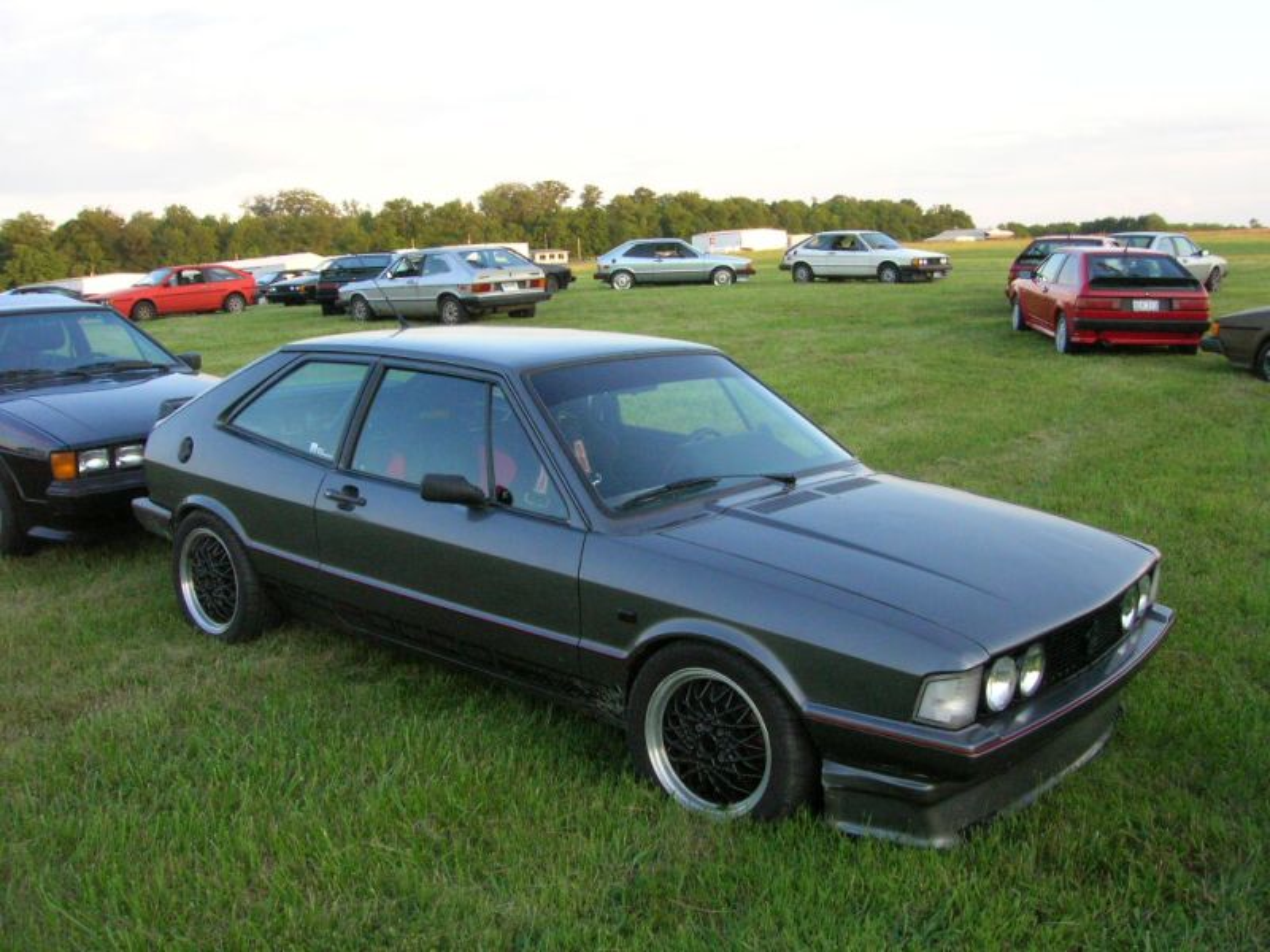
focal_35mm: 34
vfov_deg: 41.8
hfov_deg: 54.0
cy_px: 476
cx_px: 635
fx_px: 1247
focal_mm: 5.7
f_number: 4.9
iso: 200
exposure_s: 1/104
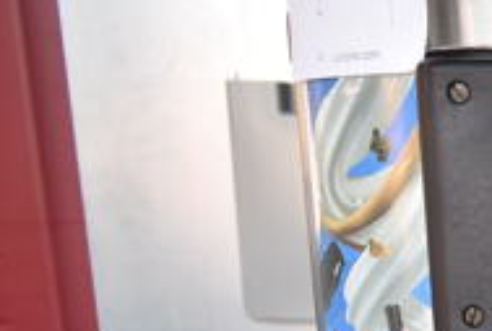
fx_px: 1192
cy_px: 464
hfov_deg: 19.5
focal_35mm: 87
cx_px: 789
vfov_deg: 14.9
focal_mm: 18
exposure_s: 1/30
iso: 110
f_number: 3.5
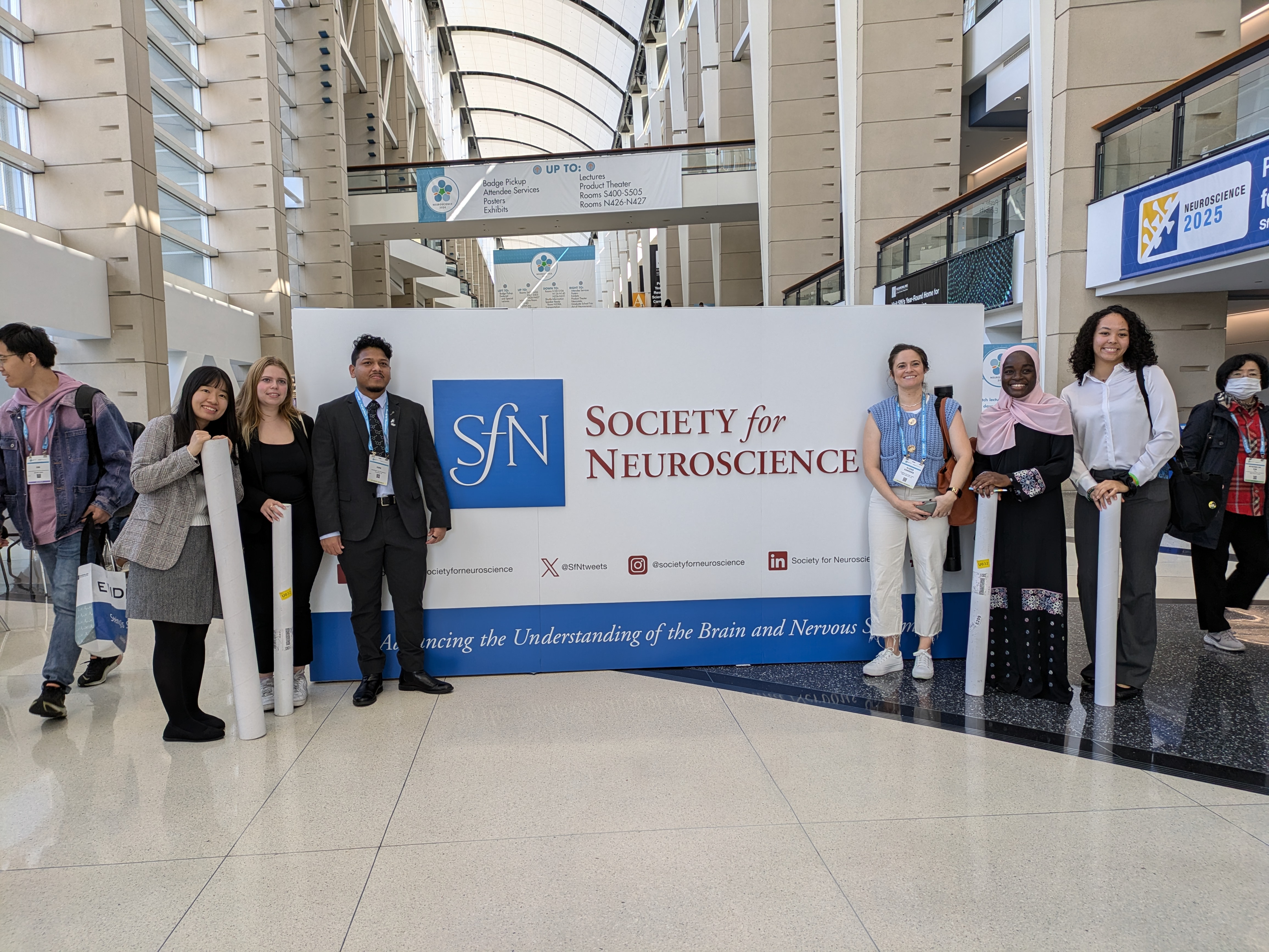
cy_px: 476
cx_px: 634
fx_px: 917
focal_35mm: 25
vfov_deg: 54.9
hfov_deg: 69.4
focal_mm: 5.43
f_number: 1.89
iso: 63
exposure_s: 1/120
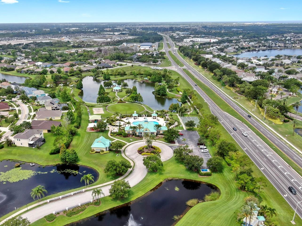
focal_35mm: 30
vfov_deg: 46.4
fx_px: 262
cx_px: 128
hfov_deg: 59.7
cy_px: 139
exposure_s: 1/800
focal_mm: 4.39
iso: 100
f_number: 2.8
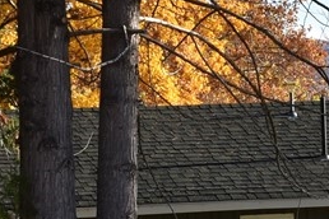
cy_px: 230
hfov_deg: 8.3
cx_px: 362
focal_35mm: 246
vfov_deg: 5.6
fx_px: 2251
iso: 100
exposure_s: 1/200
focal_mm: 25
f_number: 7.1
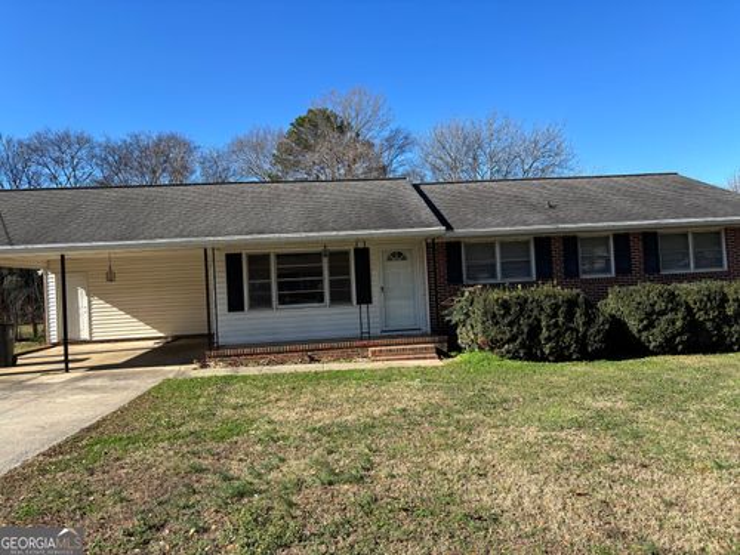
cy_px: 278
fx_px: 556
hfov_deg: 67.3
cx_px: 370
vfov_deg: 53.1
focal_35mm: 26
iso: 50
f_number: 1.6
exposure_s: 1/1667
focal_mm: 5.96
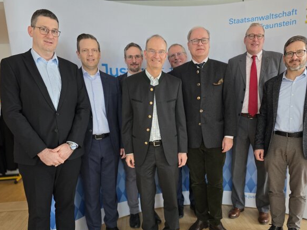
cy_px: 143
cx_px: 163
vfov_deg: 47.8
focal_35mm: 29
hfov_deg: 61.6
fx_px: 257
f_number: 1.7
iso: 500
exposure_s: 1/100
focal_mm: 6.3
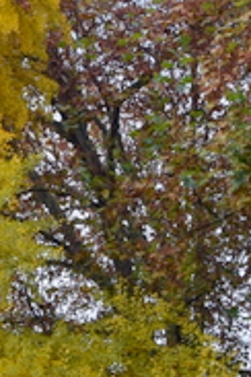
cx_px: -218
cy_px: 367
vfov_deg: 17.0
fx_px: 1234
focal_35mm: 118
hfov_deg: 10.8
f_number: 10
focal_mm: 18
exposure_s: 1/200
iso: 400
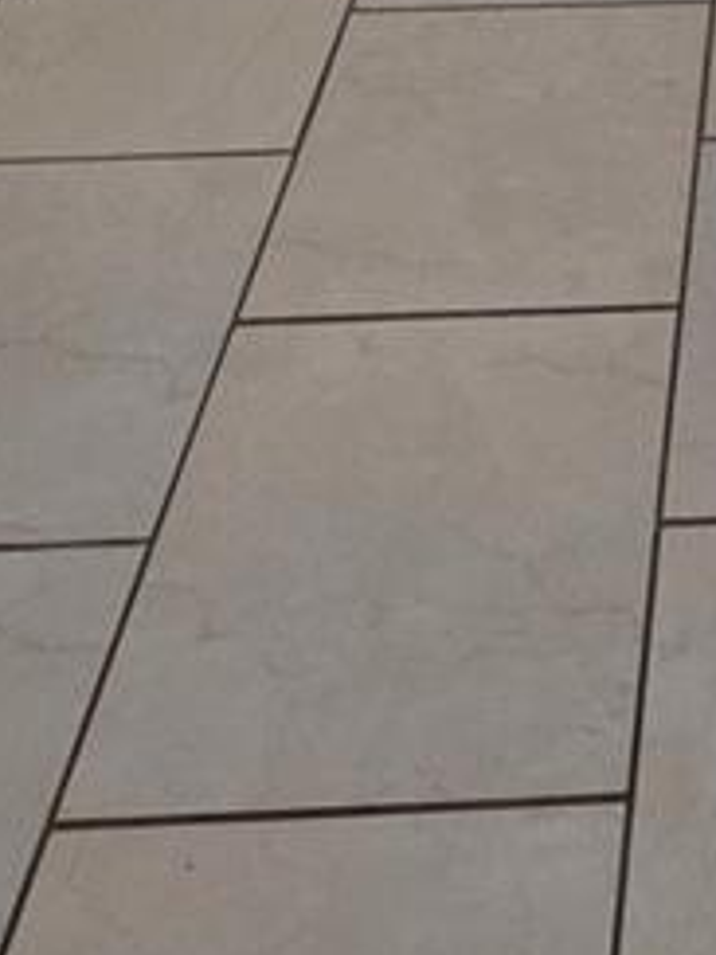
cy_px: -904
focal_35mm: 64
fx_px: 1765
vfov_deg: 19.4
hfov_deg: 20.9
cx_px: 923
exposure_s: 1/120
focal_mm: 2.2
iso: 80
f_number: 1.9
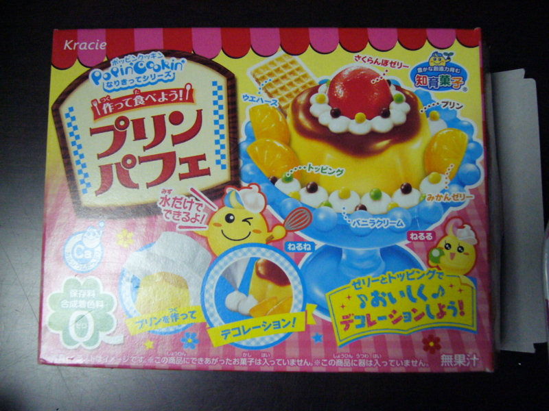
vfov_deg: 40.7
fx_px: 555
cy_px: 206
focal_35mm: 35
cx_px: 274
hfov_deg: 52.6
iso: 400
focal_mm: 5.8
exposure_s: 1/60
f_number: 2.8
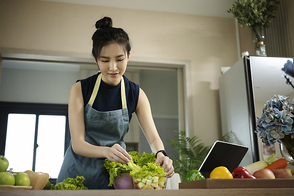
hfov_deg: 43.6
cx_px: 147
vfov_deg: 29.9
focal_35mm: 45
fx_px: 367
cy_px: 98
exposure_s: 1/40
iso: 640
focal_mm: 45
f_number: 2.8
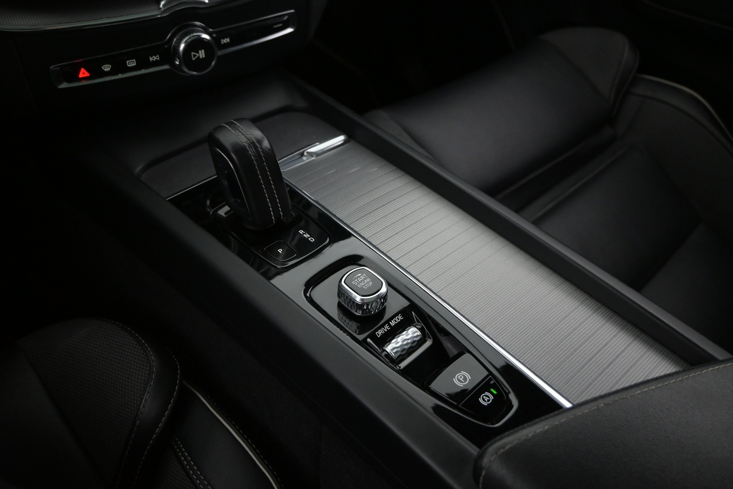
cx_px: 366
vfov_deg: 43.6
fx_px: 611
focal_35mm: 30
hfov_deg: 61.9
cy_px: 244
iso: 2500
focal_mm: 20
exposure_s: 1/60
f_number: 4
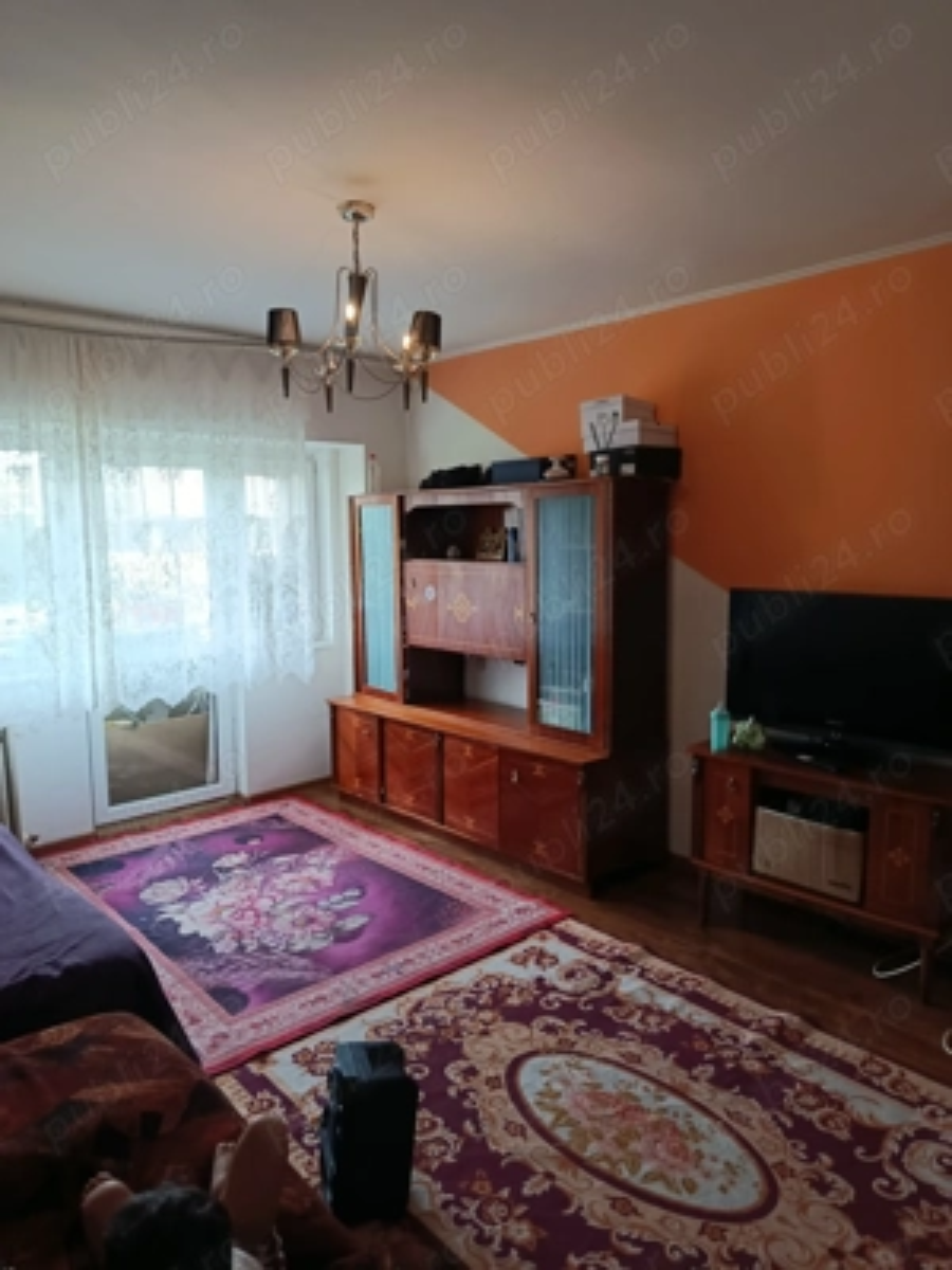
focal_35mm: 24
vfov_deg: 71.6
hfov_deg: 56.8
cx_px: 476
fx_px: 880
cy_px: 635
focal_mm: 5.24
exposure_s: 1/100
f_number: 1.7
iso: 459
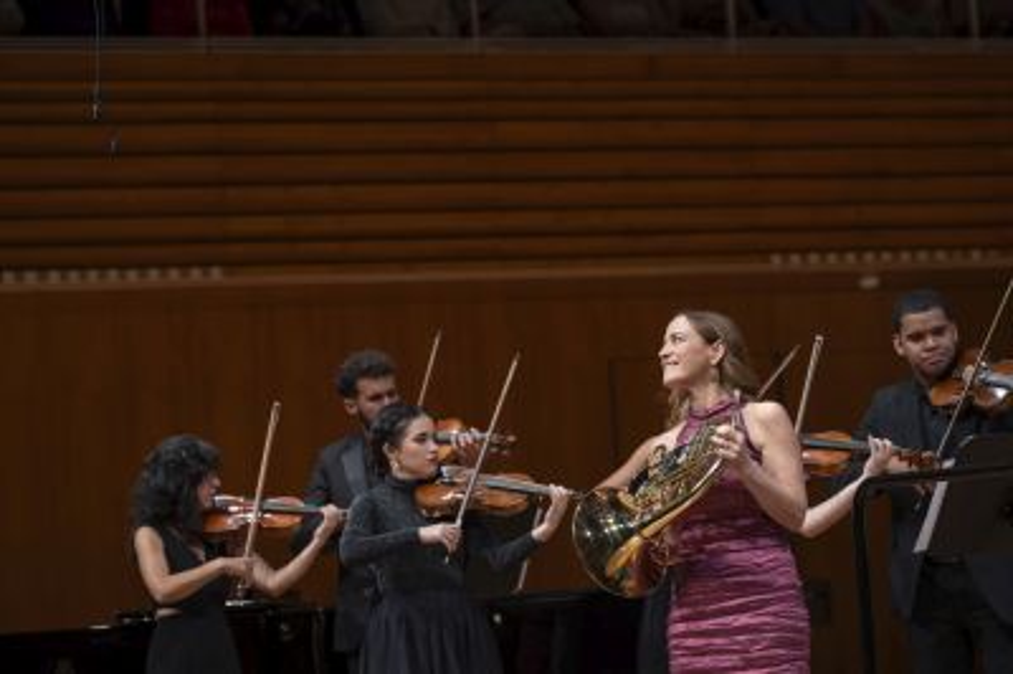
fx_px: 5623
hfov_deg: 10.3
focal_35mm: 200
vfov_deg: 6.9
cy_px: 337
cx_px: 506
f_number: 5
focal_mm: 200
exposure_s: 1/200
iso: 1600
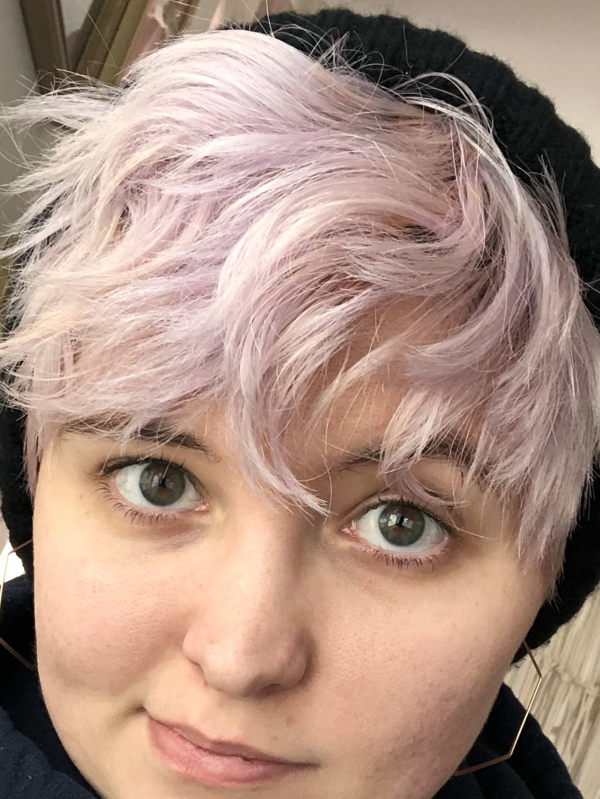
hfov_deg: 24.1
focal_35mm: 61
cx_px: 299
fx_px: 1408
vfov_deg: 31.1
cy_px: 605
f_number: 2.2
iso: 100
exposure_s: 1/60
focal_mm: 2.87
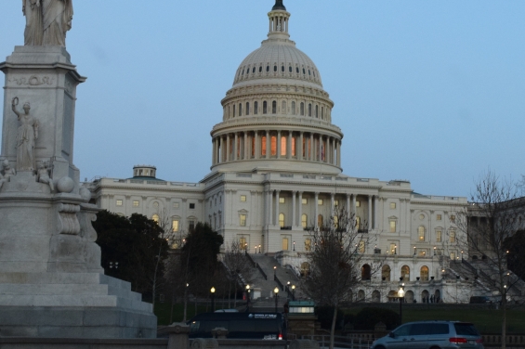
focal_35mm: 79
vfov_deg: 17.3
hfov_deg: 25.6
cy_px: 199
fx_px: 1150
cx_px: 353
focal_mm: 29
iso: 1600
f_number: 7.1
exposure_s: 1/60
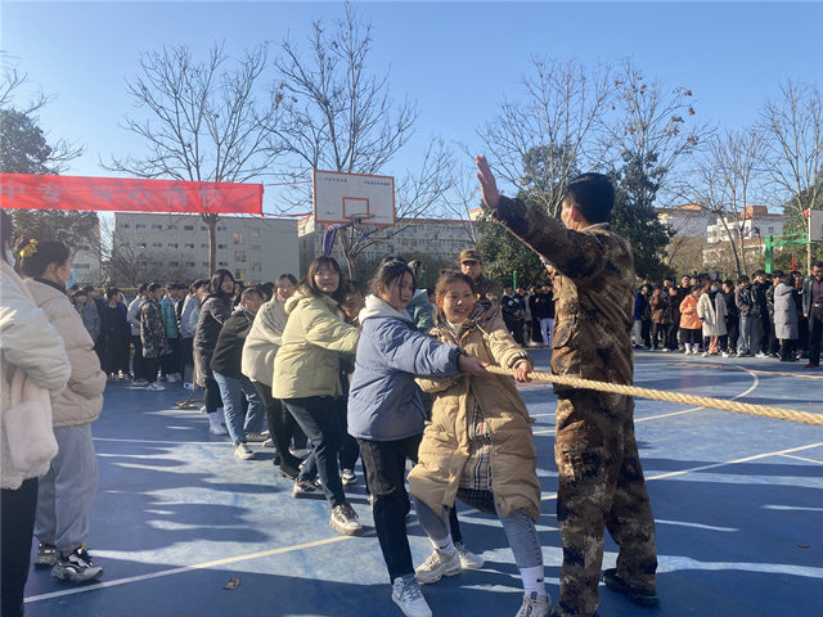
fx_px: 618
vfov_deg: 53.1
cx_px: 412
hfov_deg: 67.3
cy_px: 308
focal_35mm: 26
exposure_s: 1/1135
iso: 32
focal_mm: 4.25
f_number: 1.8
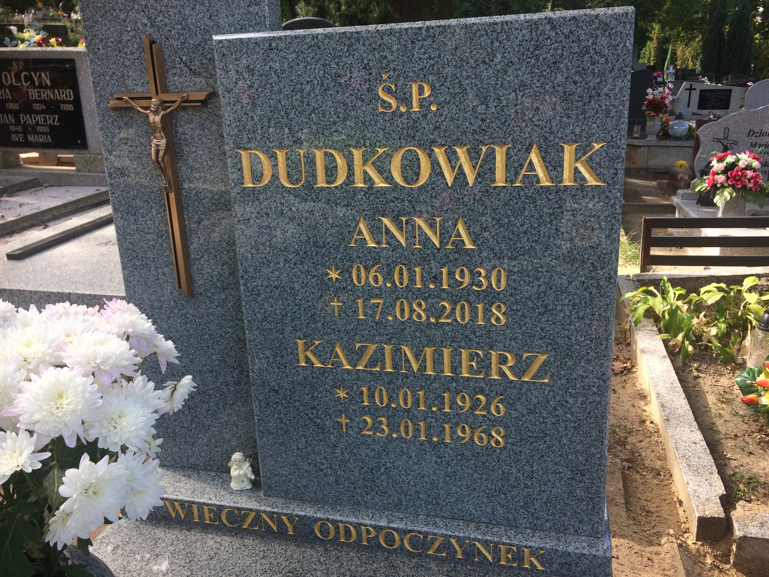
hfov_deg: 61.7
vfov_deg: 48.2
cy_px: 288
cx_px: 384
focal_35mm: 29
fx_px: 644
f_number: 2.2
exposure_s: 1/321
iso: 32
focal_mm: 4.15
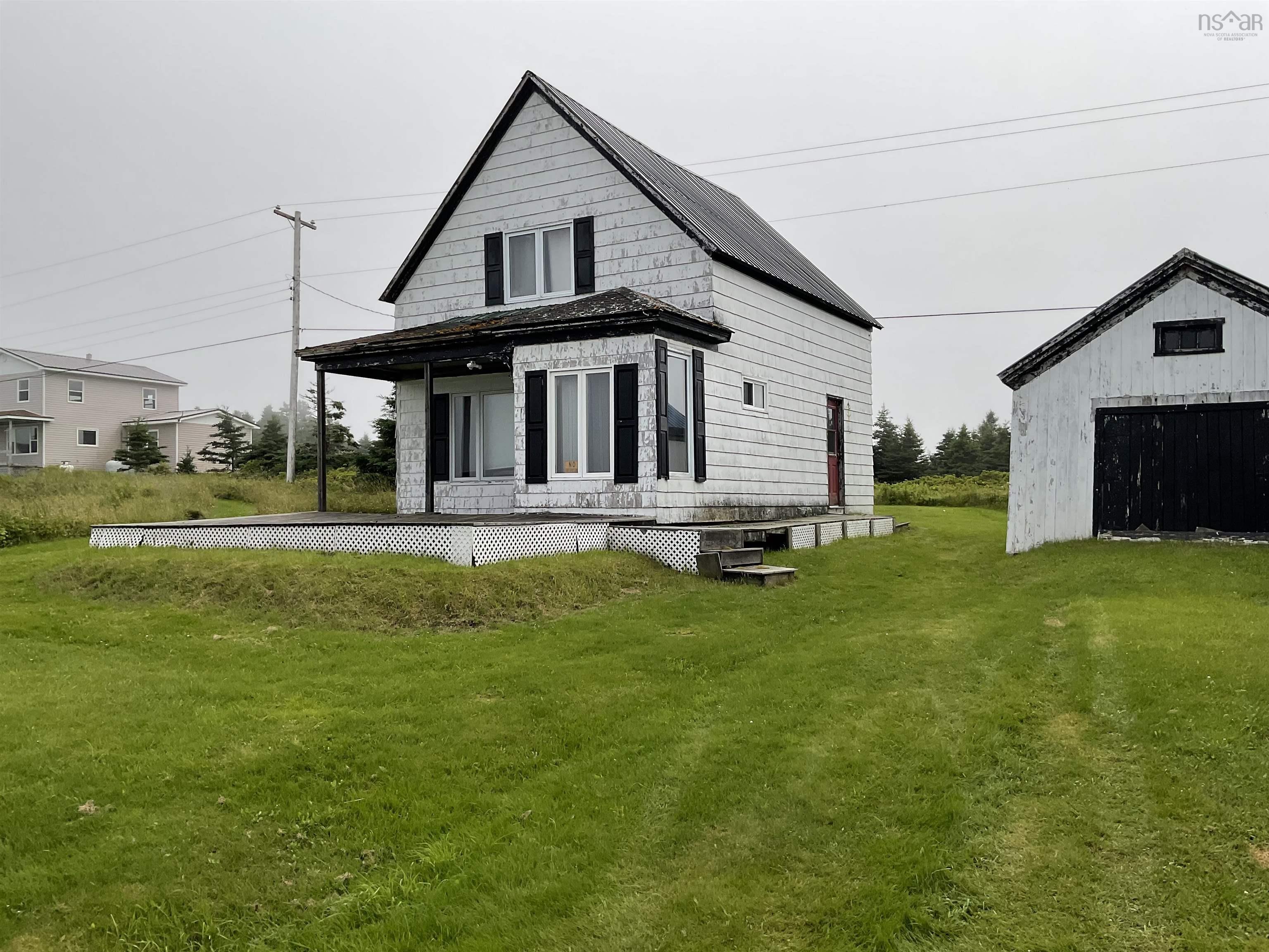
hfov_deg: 61.7
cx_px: 634
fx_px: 1063
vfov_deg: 48.2
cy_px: 476
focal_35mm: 29
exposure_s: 1/4405
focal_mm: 3
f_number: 1.8
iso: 20
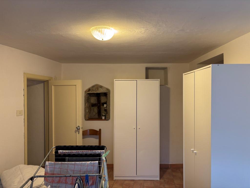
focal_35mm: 26
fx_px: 188
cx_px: 125
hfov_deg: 67.3
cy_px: 94
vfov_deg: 53.1
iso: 125
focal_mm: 5.96
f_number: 1.6
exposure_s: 1/61
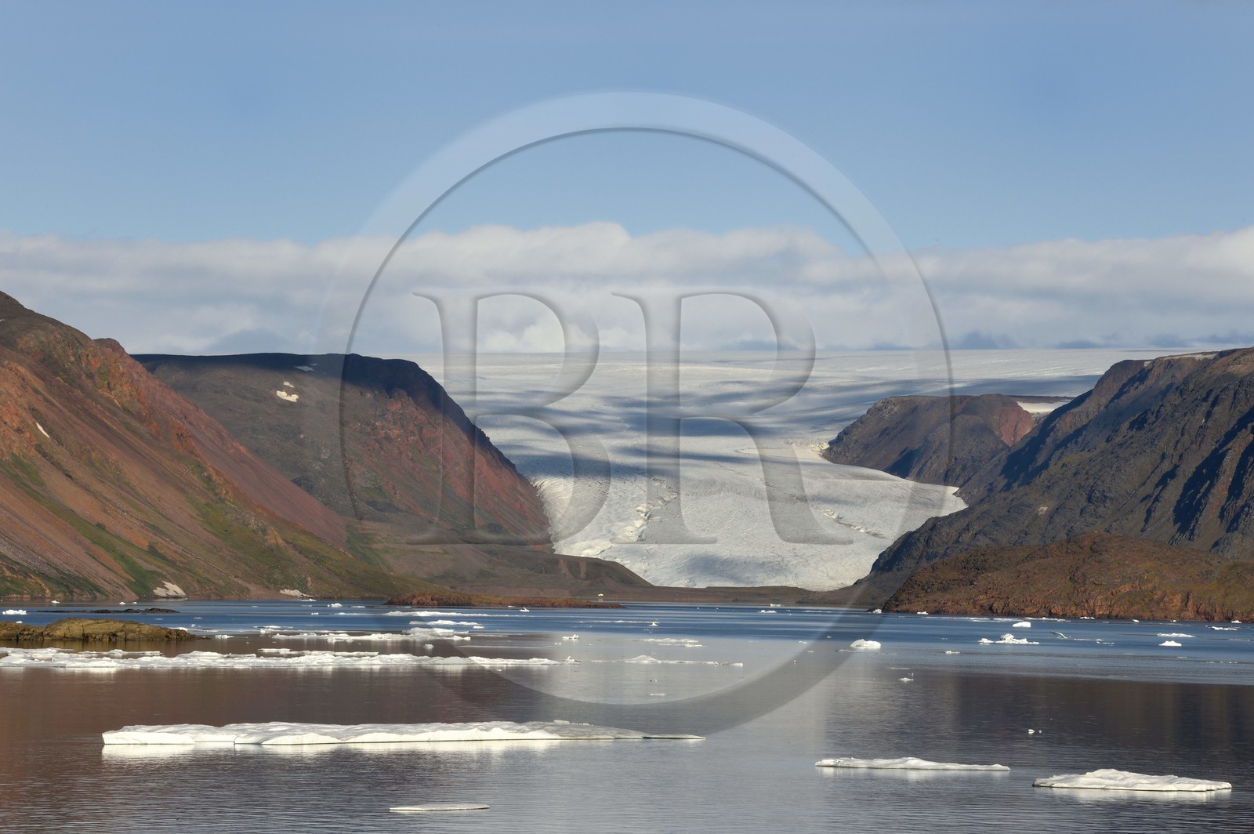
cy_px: 417
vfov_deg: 6.9
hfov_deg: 10.3
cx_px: 627
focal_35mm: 200
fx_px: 6961
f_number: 18
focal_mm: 200
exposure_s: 1/250
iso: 200
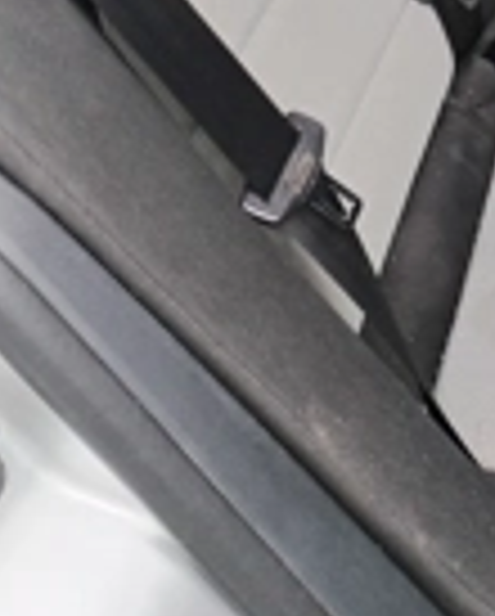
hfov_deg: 19.6
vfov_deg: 23.2
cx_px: 580
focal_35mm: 74
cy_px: -148
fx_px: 1352
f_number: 1.8
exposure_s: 1/60
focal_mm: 4.75
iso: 228
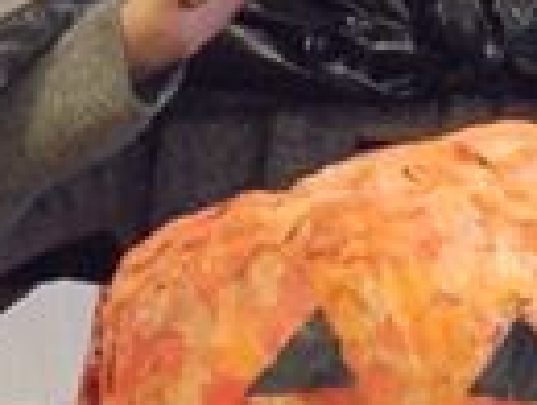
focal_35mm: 246
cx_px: 549
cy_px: -27
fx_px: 3823
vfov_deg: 6.0
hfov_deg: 8.0
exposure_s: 1/20
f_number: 5.6
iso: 640
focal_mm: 11.5
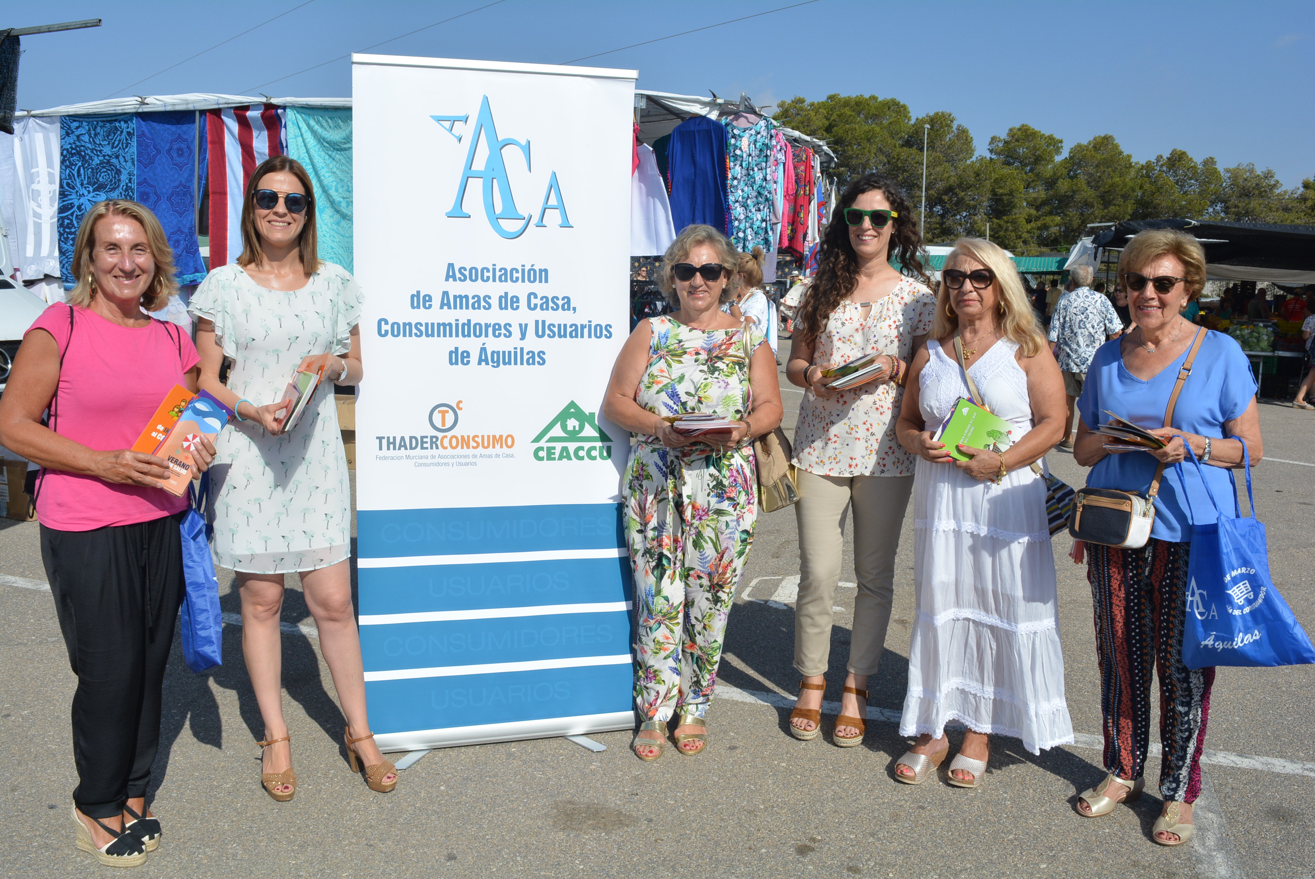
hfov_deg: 61.9
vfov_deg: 43.7
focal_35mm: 30
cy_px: 440
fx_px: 1097
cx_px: 658
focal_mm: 20
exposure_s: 1/640
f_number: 13
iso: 400
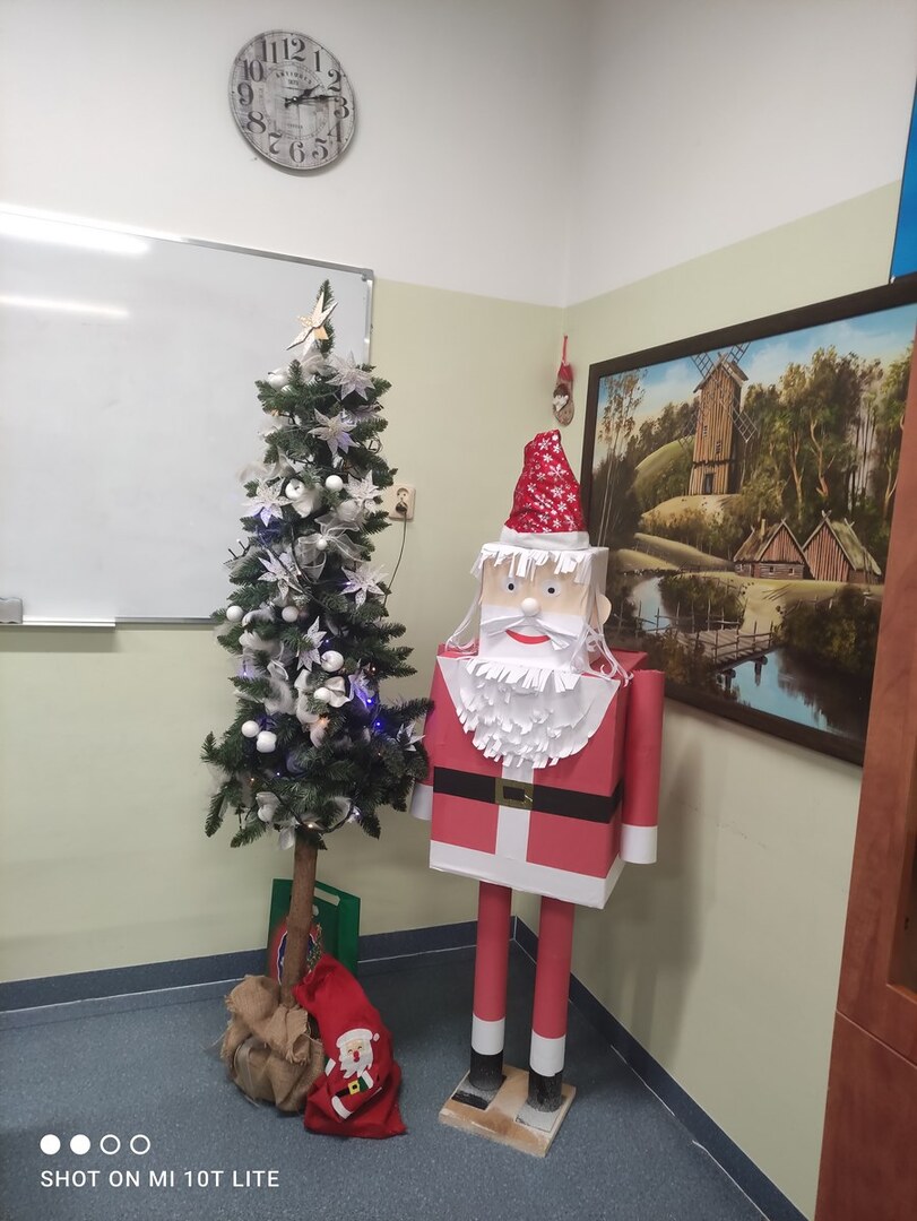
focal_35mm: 25
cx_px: 458
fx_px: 882
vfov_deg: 69.4
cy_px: 610
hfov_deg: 54.9
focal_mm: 5.43
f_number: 1.89
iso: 330
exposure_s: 1/50
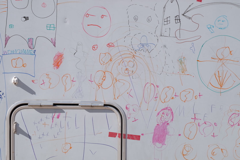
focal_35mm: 135
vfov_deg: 10.2
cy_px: 80
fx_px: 900
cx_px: 120
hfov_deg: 15.2
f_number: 11
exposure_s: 1/400
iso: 400
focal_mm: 90
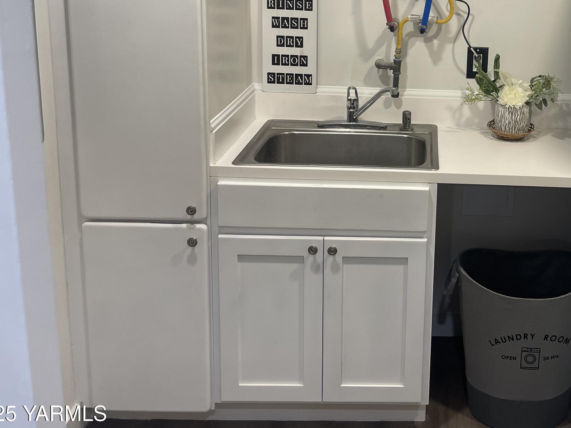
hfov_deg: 41.2
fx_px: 726
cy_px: 71
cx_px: 455
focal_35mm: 44
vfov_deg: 31.8
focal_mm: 5.1
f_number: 1.6
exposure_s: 1/60
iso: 80
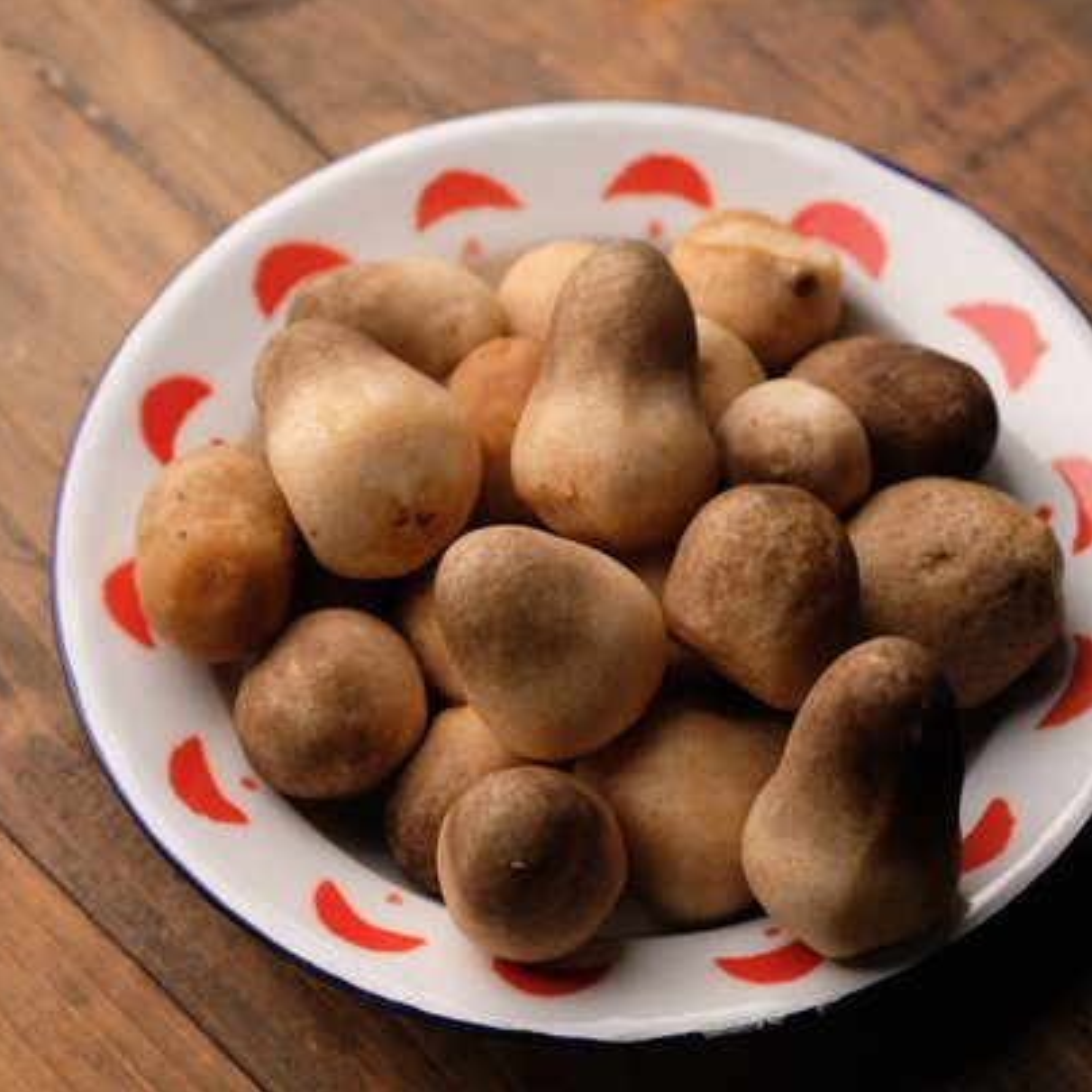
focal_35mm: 116
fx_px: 4140
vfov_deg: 15.0
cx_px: 624
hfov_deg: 15.0
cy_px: 546
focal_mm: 60
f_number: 4.5
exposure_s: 1/140
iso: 400
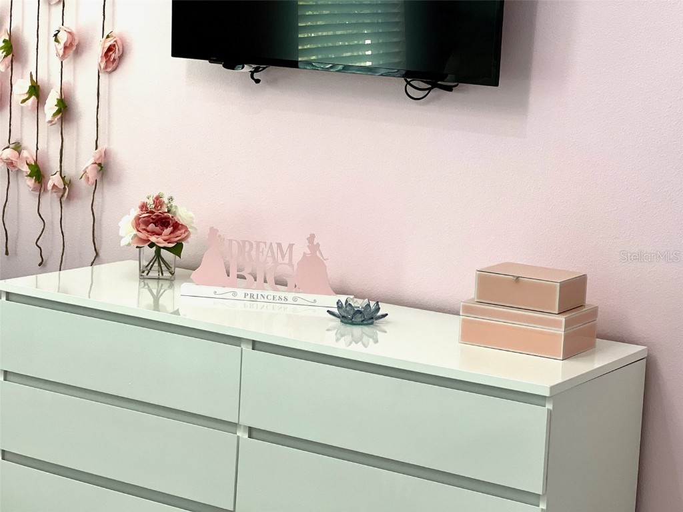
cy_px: 256
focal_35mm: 77
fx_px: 1519
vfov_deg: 19.1
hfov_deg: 25.3
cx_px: 342
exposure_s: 1/40
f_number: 2.8
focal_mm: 9
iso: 160
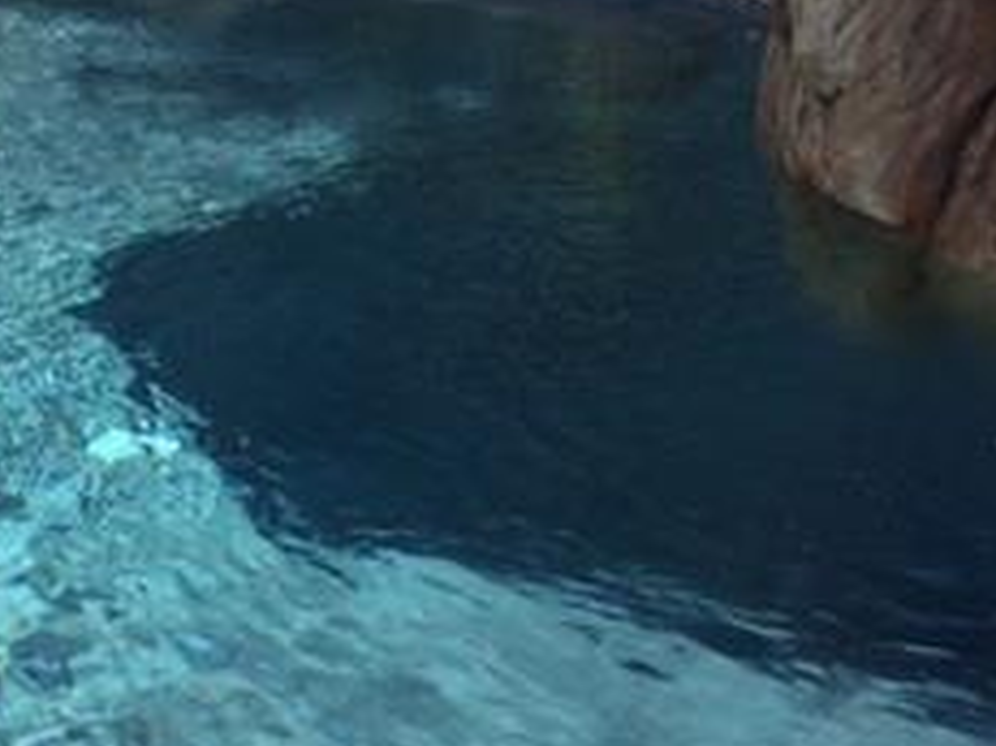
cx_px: 285
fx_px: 2473
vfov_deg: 17.1
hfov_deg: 22.6
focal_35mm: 86
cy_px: 427
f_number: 2.4
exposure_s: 1/554
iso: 25
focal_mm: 3.3
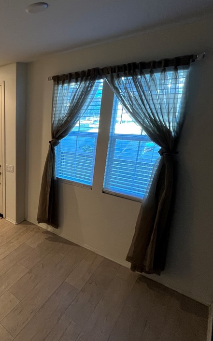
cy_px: 157
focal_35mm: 20
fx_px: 186
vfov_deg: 84.9
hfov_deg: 43.9
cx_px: -28
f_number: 1.8
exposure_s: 1/60
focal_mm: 1.57
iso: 320
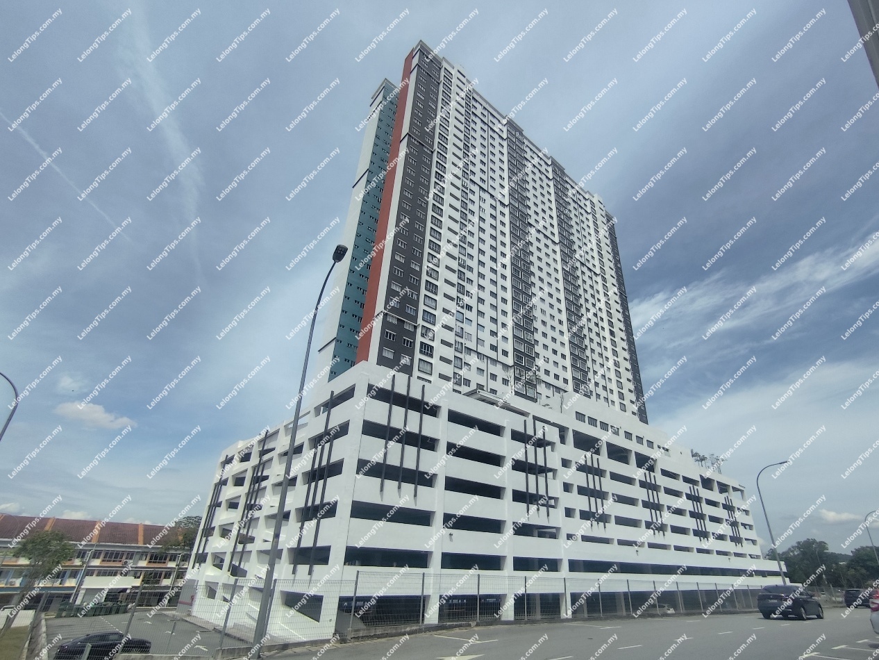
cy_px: 330
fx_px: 406
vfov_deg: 78.1
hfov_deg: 94.5
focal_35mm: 16
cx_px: 440
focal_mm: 1.65
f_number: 2.2
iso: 50
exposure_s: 1/1997
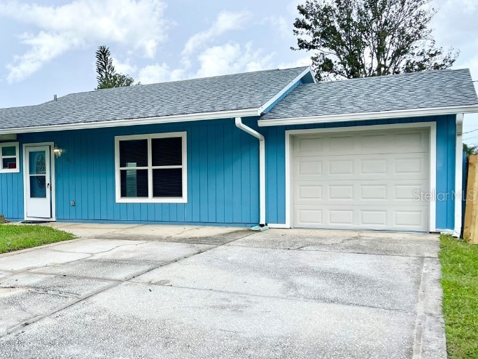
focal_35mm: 39
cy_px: 195
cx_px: 120
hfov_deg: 46.2
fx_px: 538
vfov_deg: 36.8
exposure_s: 1/2101
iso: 50
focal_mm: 5.1
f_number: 1.6
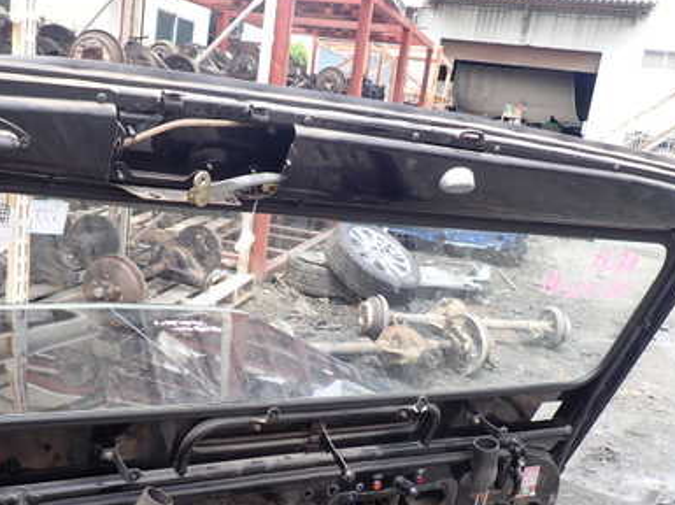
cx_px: 270
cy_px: 300
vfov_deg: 36.6
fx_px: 760
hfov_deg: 47.6
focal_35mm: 39
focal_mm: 4.5
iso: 100
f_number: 2.8
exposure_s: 1/320
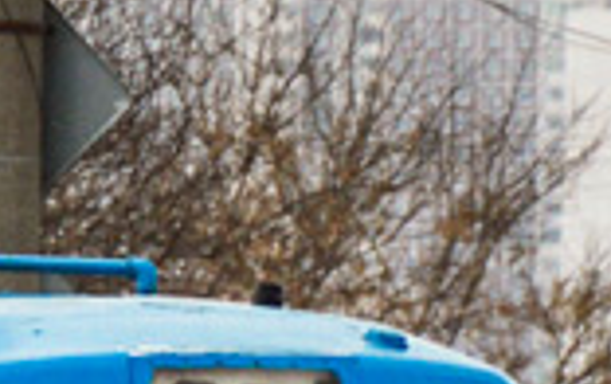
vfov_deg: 1.0
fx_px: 22746
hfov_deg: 1.5
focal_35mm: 1364
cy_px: 392
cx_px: -952
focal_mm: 116
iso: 200
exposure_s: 1/400
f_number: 7.1
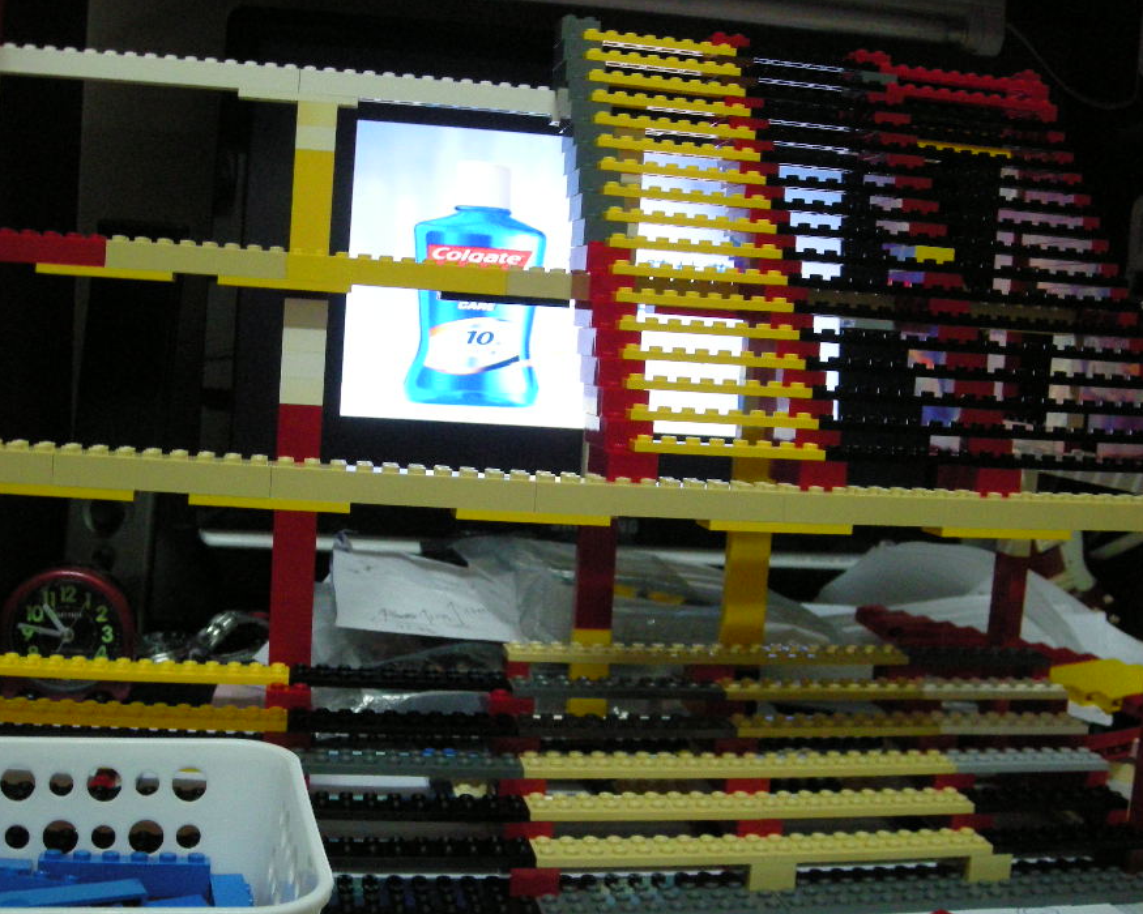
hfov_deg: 45.7
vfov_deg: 37.3
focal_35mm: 40
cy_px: 487
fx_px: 1353
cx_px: 499
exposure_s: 1/22.8
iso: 400
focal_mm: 5.7
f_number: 2.8
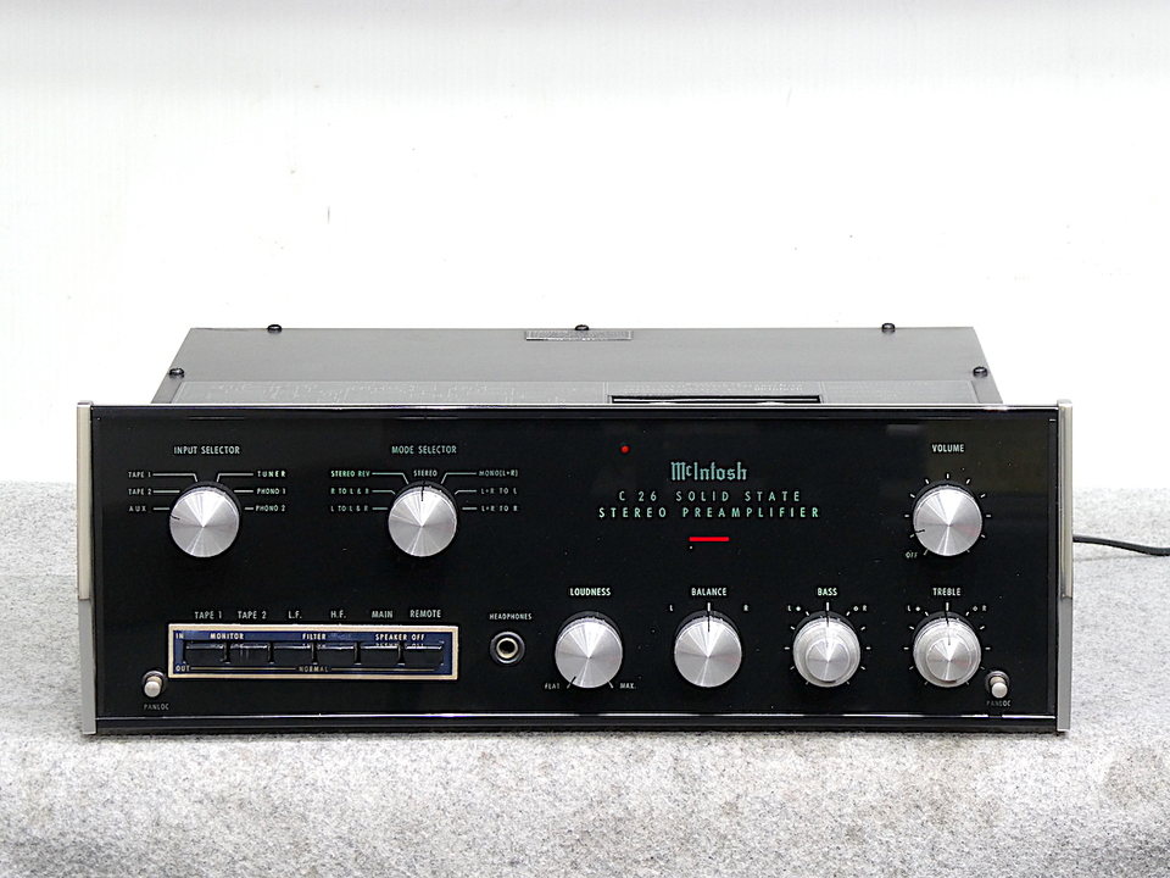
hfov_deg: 13.1
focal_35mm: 151
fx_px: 5104
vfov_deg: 9.8
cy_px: 439
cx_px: 585
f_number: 5.4
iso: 200
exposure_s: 1/4
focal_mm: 27.1
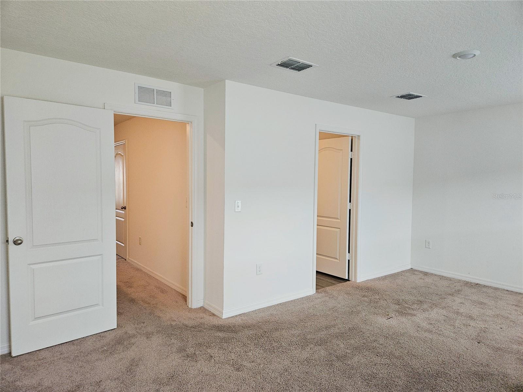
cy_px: 196
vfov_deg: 58.9
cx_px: 262
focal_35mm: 23
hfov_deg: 73.9
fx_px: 347
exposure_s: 1/60
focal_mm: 5.4
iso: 80
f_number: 1.8
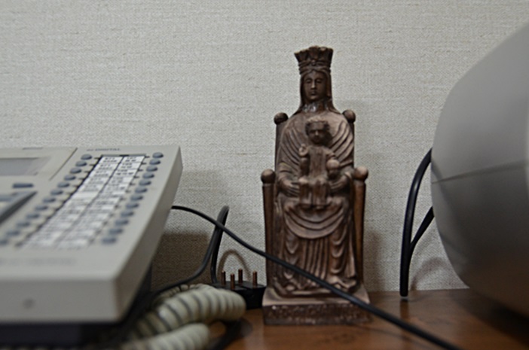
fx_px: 528
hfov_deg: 53.2
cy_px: 175
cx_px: 264
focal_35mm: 36
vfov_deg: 36.7
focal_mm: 24
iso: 800
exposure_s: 1/60
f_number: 3.8
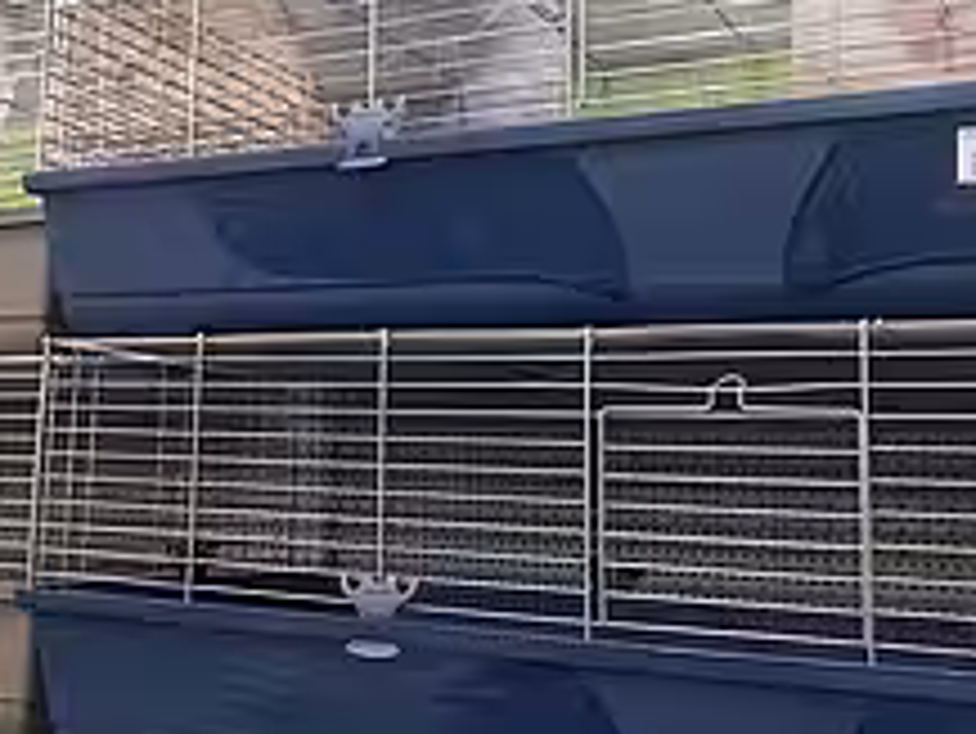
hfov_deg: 34.1
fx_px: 1523
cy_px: 257
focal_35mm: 54
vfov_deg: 26.9
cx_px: 148
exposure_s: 1/121
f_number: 1.8
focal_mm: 4.25
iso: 80
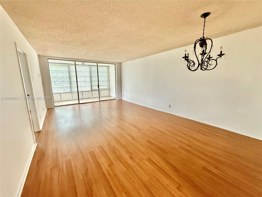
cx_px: 131
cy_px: 98
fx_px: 106
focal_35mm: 14
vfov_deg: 85.7
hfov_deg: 102.1
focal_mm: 2.22
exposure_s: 1/60
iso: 400
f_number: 2.2
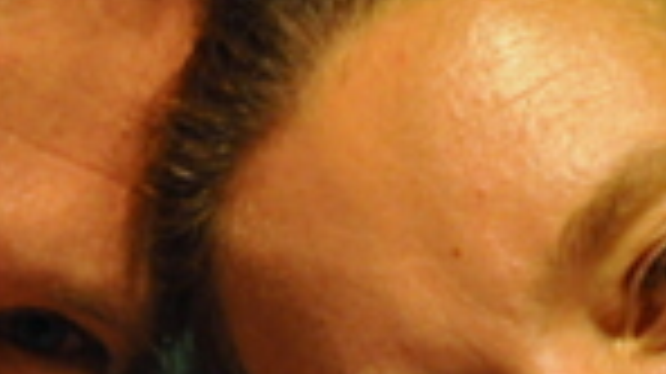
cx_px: 130
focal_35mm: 238
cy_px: 894
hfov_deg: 9.0
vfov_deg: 4.9
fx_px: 4205
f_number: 4.5
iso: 1000
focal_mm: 35
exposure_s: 1/15
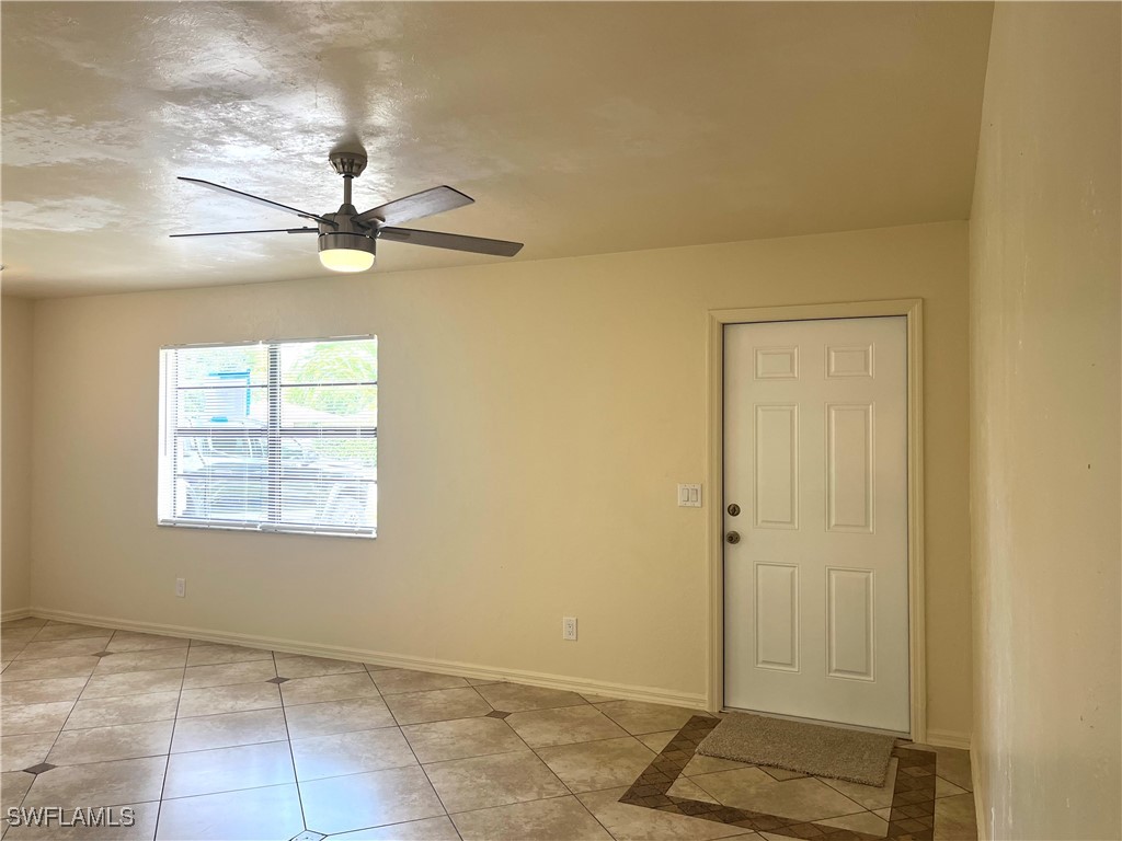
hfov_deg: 67.3
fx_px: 843
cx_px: 561
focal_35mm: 26
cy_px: 420
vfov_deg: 53.1
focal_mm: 5.1
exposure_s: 1/120
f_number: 1.6
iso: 125
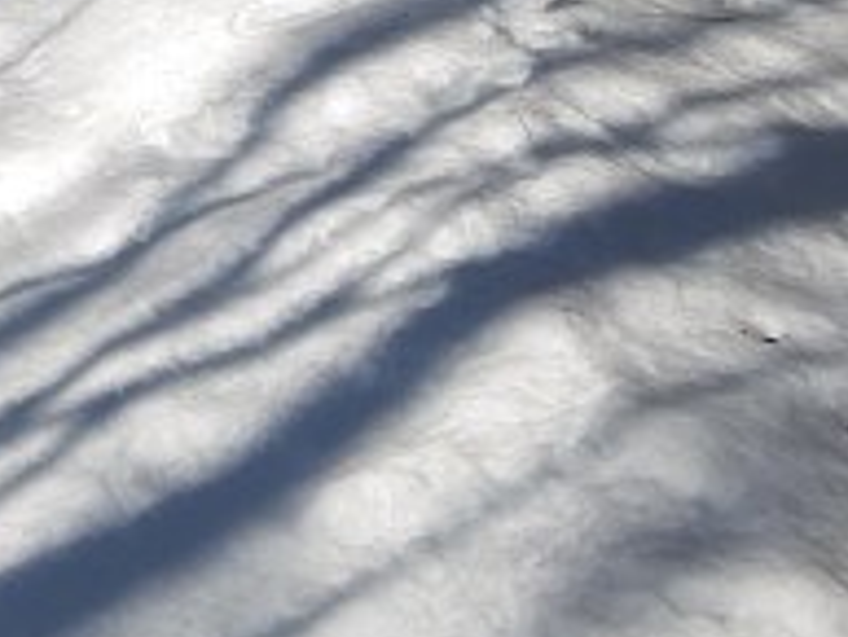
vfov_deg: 16.7
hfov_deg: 19.7
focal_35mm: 86
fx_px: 2108
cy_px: -35
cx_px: -435
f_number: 1.7
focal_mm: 4.2
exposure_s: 1/3112
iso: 50
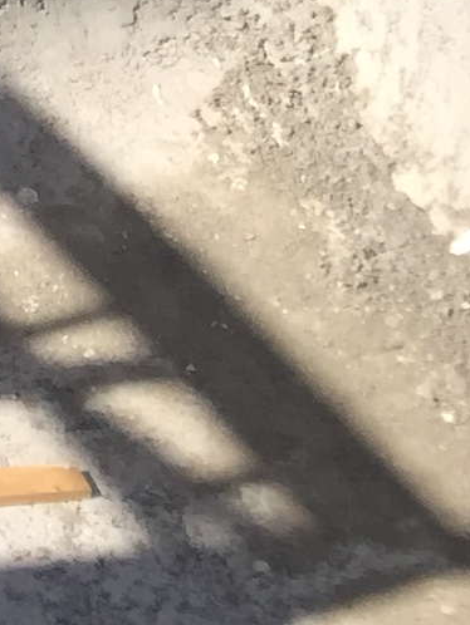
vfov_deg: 9.8
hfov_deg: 6.6
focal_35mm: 190
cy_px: -580
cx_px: -1255
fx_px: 3437
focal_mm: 4.15
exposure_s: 1/1276
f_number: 2.2
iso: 32
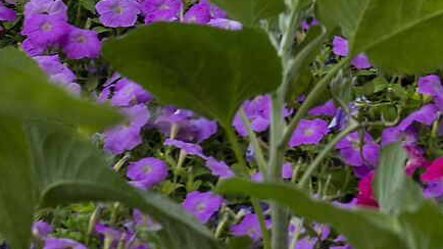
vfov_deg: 3.9
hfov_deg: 7.2
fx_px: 3535
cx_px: 356
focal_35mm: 301
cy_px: -455
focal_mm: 52
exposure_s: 1/100
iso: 100
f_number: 6.3
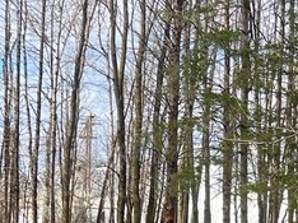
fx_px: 980
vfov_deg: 12.1
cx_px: 208
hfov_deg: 17.2
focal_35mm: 114
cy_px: 382
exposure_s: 1/1377
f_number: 1.5
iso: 50
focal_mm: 5.7
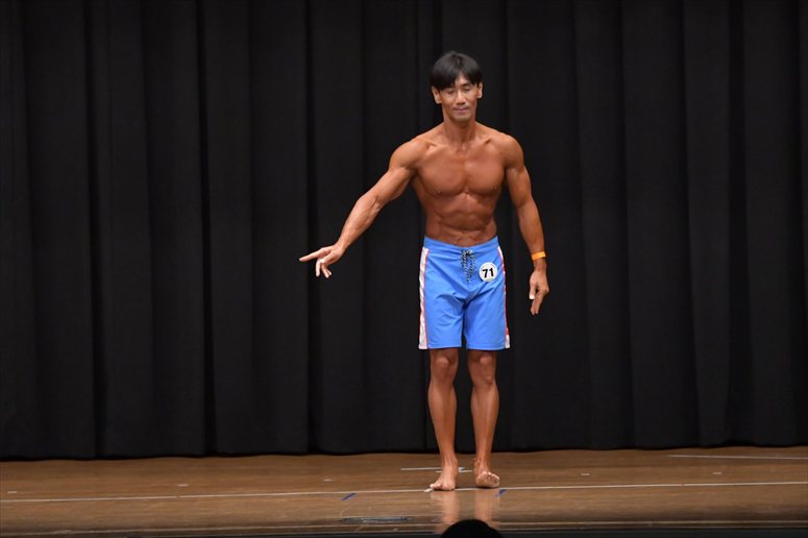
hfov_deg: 9.2
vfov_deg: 6.1
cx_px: 404
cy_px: 269
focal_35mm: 225
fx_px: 5048
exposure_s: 1/400
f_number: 5.6
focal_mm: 150
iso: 6400
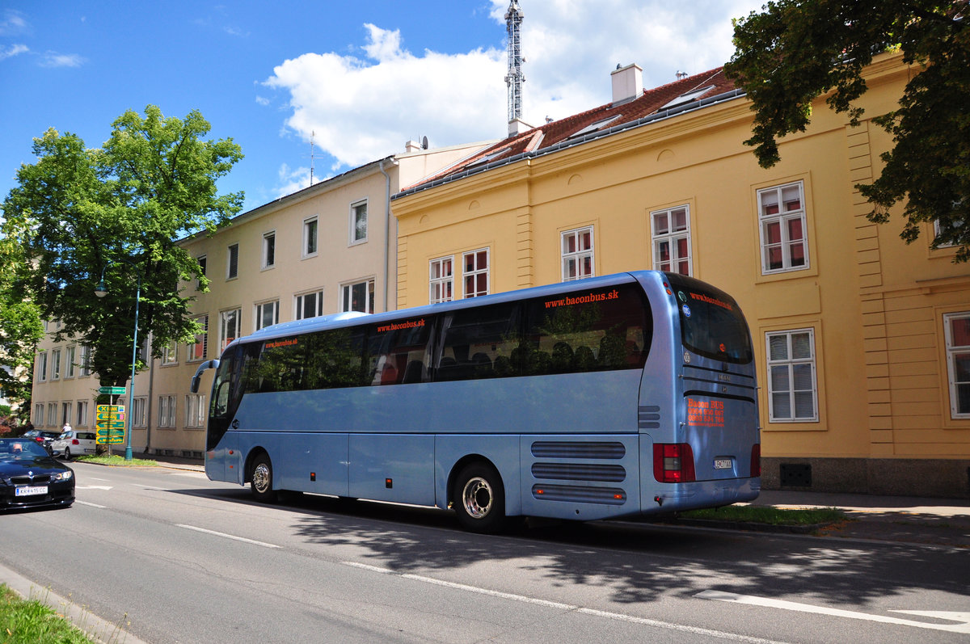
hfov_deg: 67.4
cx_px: 485
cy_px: 322
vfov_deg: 47.8
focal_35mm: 27
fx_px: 727
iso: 500
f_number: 4
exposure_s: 1/2500
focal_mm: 18
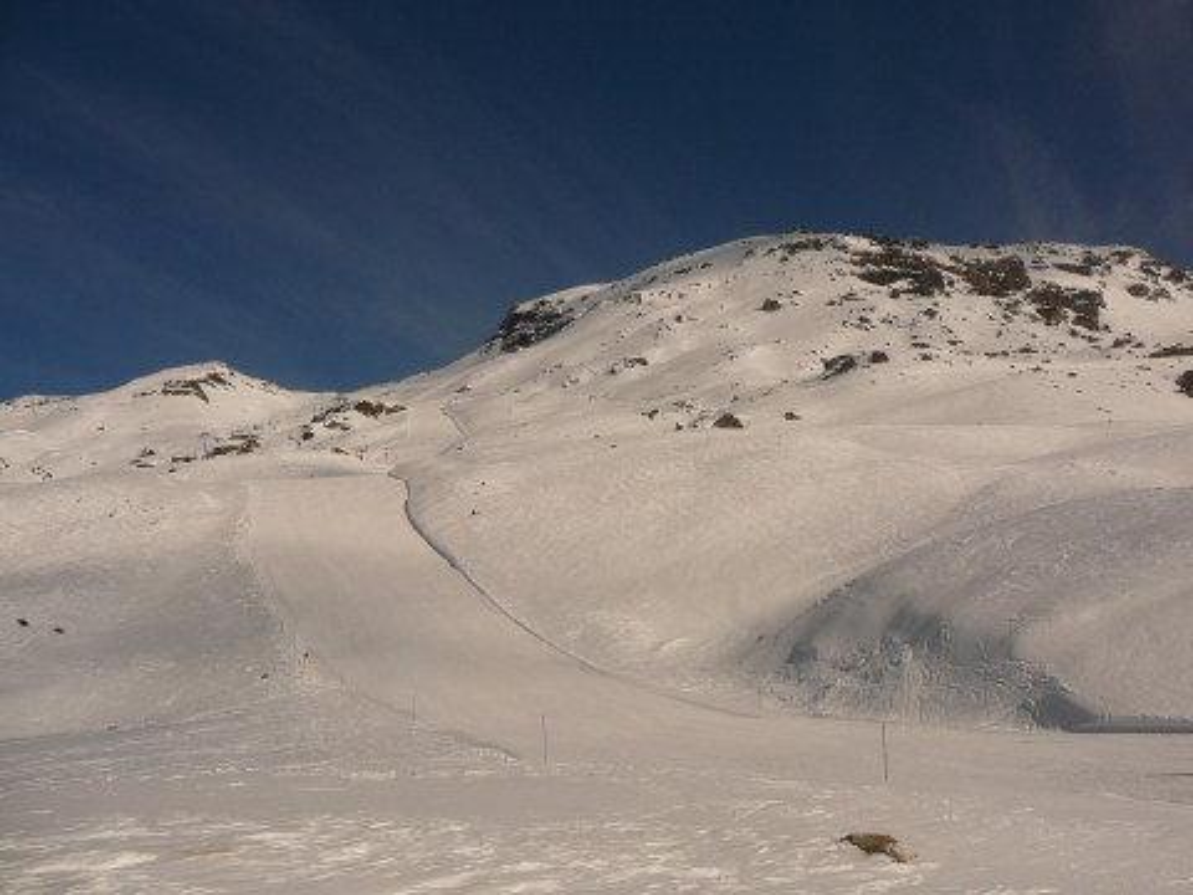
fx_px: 1206
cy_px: 448
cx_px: 596
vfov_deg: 40.7
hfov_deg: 52.6
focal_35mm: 35
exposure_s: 1/1600
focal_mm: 5.2
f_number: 5
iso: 80
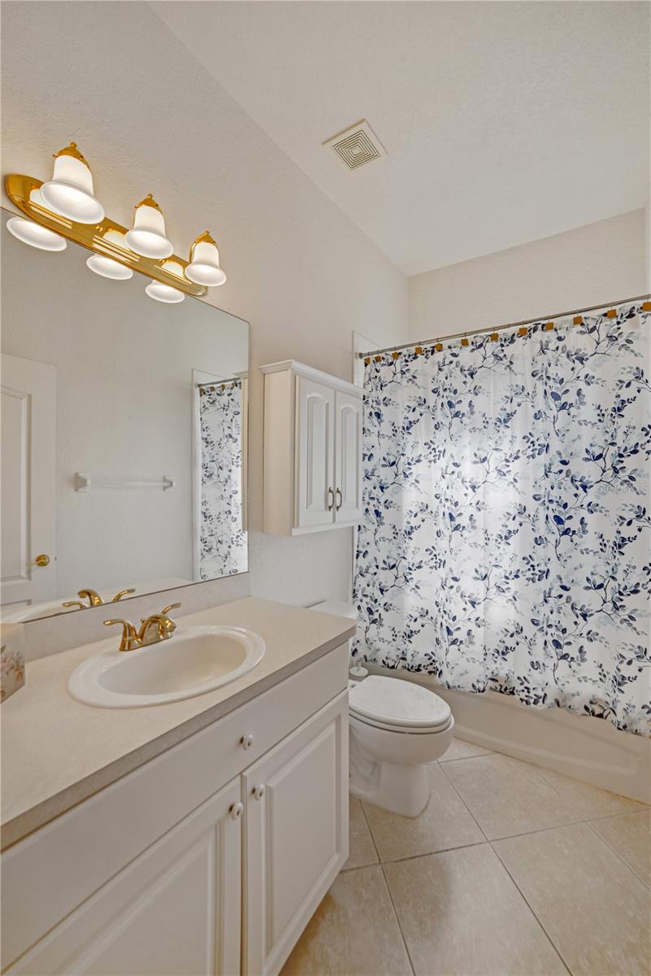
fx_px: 379
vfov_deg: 104.2
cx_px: 326
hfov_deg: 81.3
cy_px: 488
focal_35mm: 14
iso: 160
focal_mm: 14
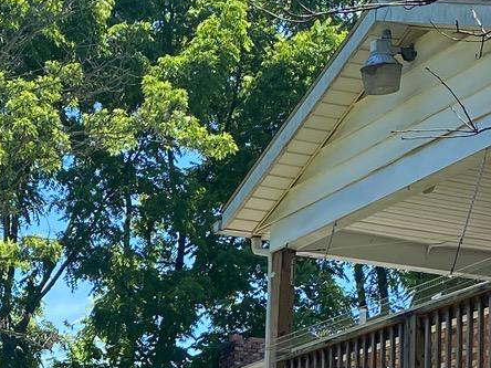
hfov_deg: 16.2
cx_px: 67
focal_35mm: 120
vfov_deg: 11.8
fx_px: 1702
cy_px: 537
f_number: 1.8
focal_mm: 4.25
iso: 32
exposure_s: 1/973
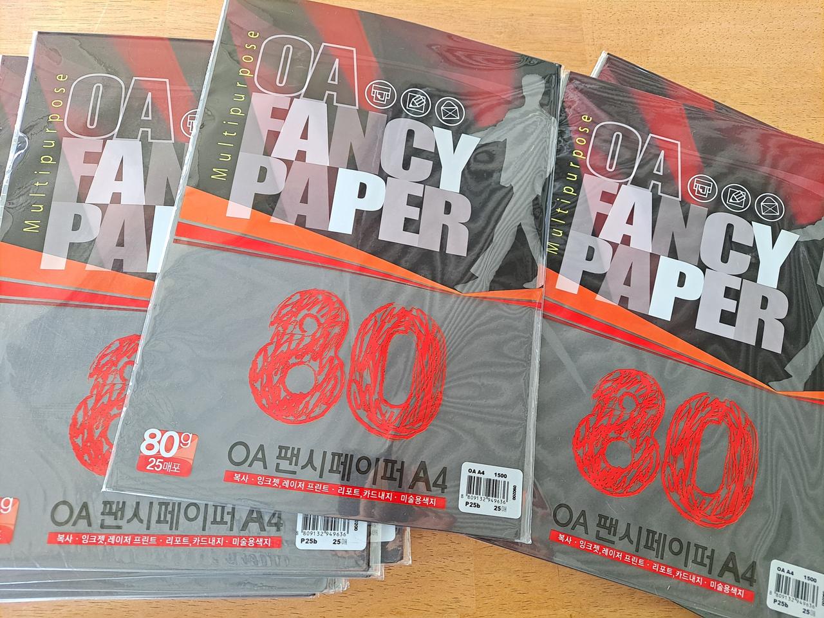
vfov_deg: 56.8
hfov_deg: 71.6
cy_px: 309
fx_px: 571
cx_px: 412
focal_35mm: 24
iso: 125
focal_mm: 5.23
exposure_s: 1/60
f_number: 1.8
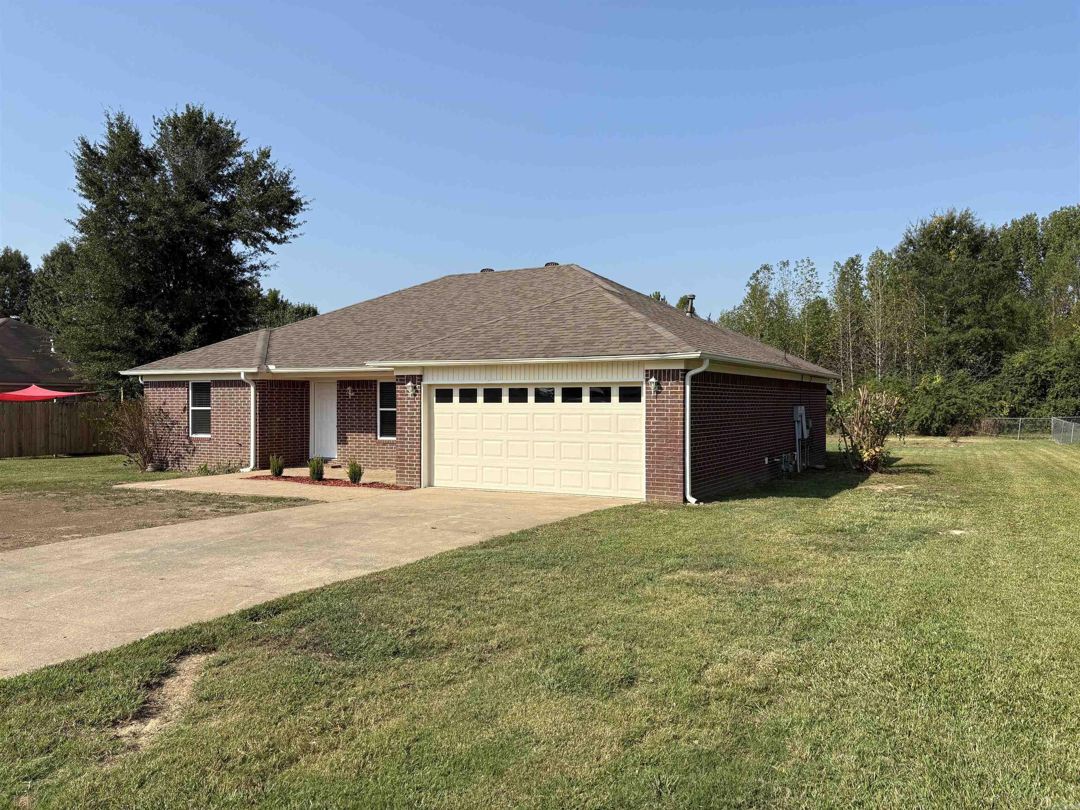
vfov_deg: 53.1
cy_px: 405
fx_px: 811
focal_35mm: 26
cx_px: 540
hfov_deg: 67.3
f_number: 1.6
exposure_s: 1/3448
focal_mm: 5.96
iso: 50
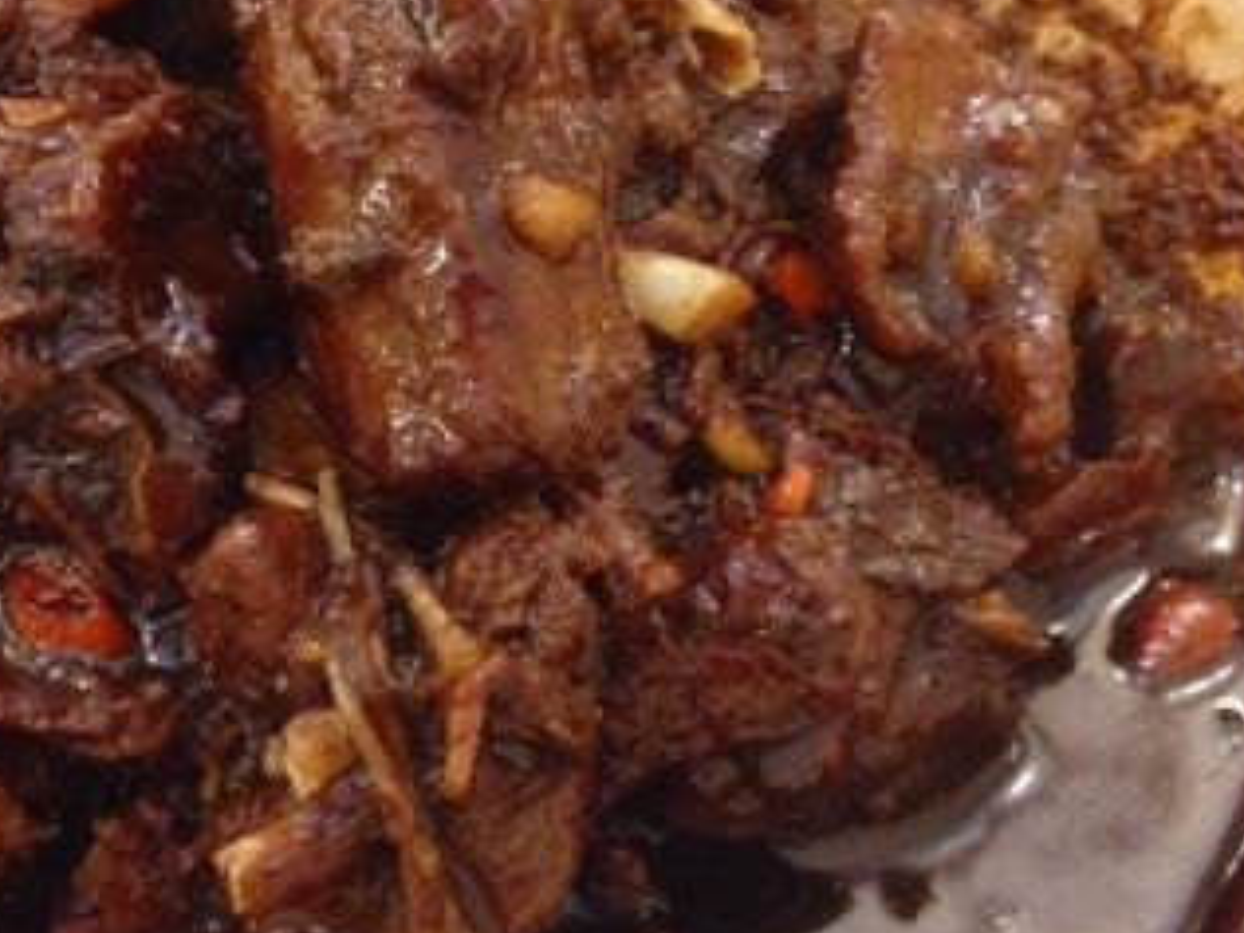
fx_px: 2623
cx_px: 154
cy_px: 372
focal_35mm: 73
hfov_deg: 25.9
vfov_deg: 20.1
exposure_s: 1/20
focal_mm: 4.12
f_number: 2.4
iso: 400
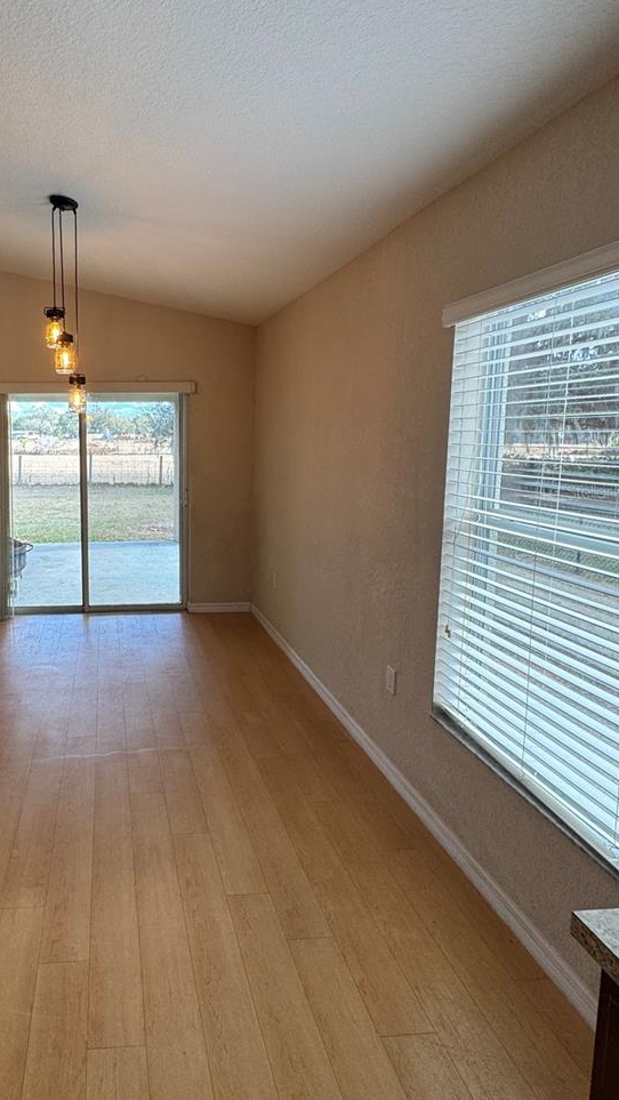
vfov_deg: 89.2
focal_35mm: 19
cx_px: 134
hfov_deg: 54.8
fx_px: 554
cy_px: 491
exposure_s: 1/120
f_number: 2.2
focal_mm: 2.22
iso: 64
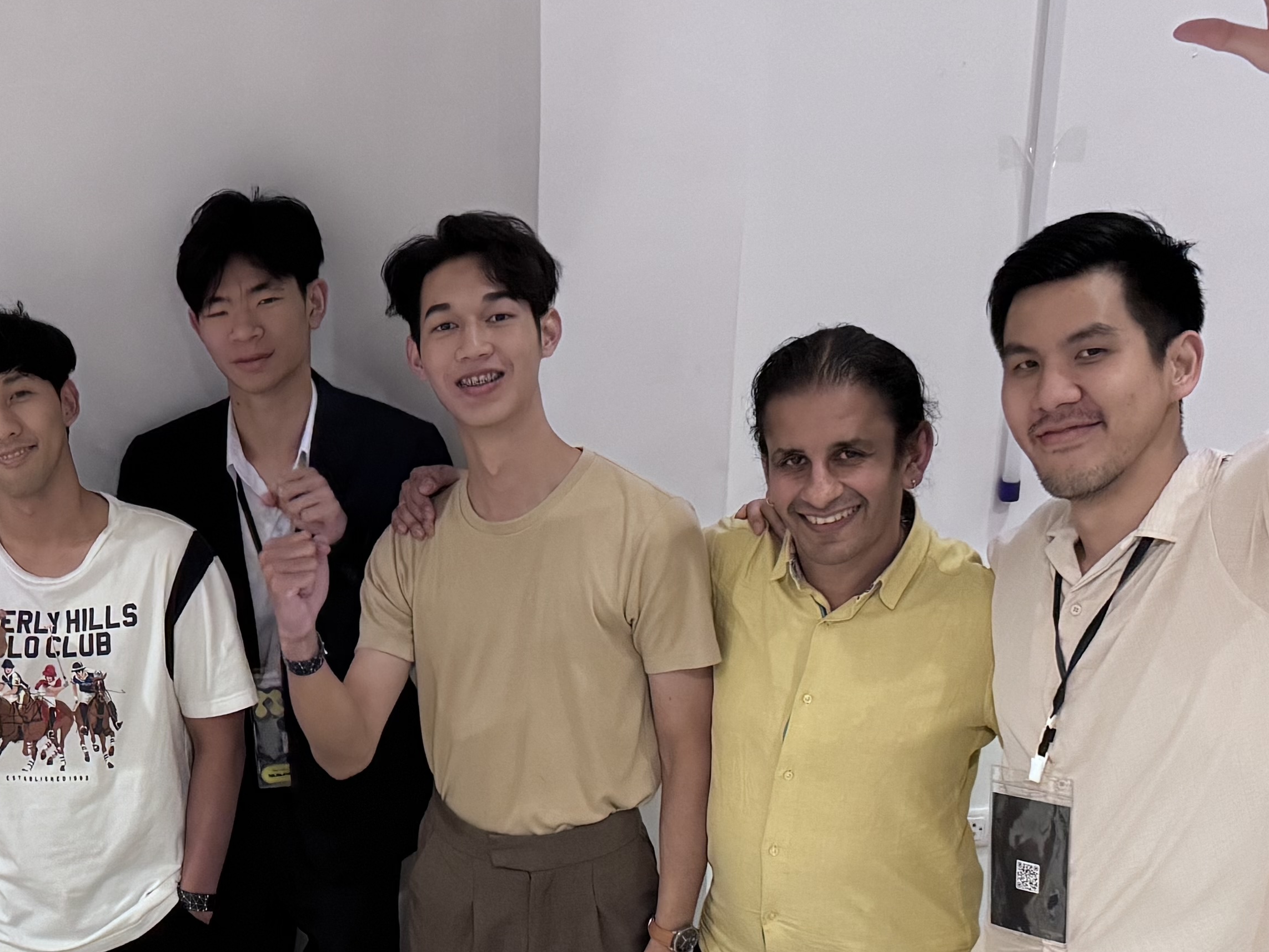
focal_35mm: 60
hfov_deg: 31.2
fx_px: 2200
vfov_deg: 23.9
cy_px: 819
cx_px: 217
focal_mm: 6.76
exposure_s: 1/60
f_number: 1.78
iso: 640
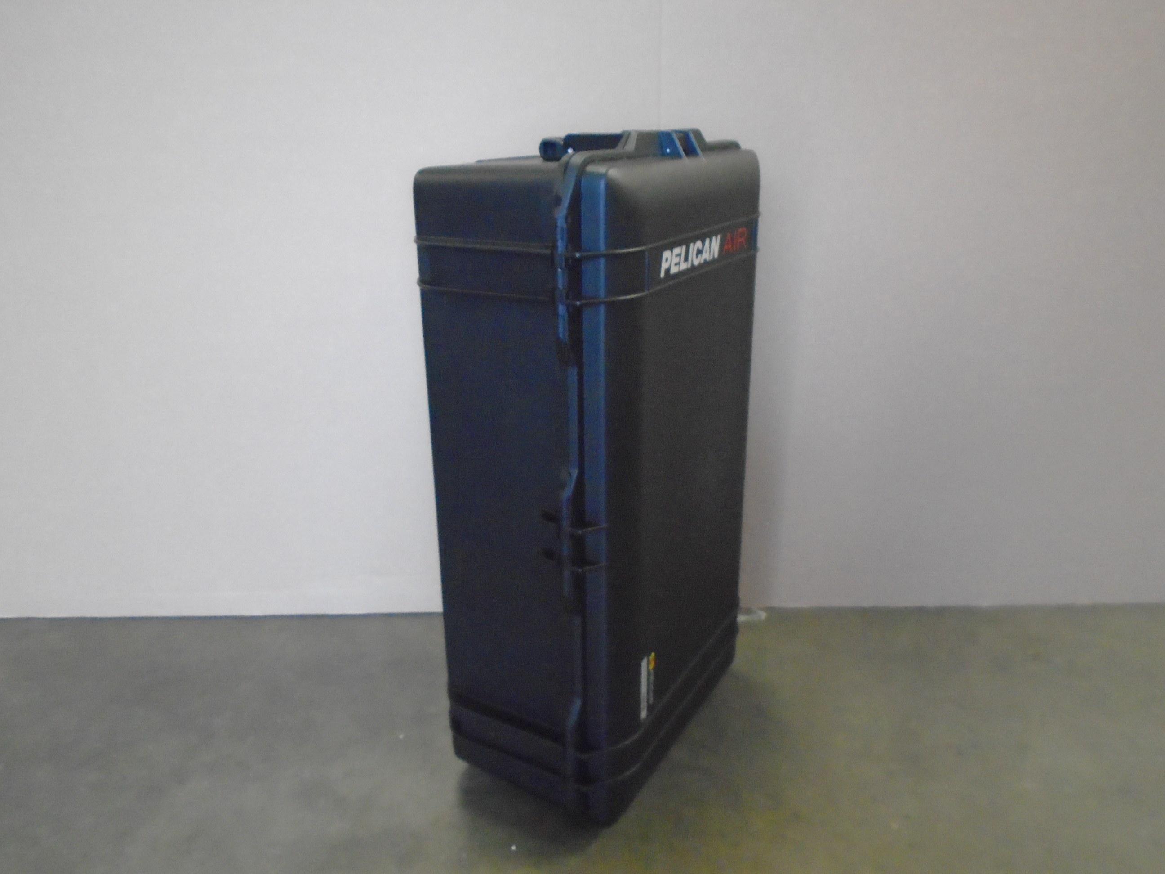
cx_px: 582
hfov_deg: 67.3
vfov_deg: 53.1
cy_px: 437
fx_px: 875
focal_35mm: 26
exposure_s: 1/80
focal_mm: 4.6
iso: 800
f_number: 3.2
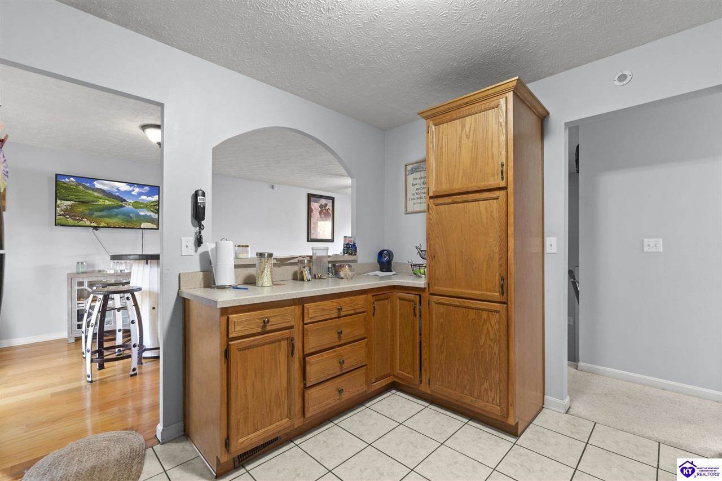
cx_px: 361
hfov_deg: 100.4
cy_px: 240
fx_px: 301
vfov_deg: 77.3
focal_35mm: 15
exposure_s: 1/1.67
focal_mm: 10
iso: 400
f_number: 8
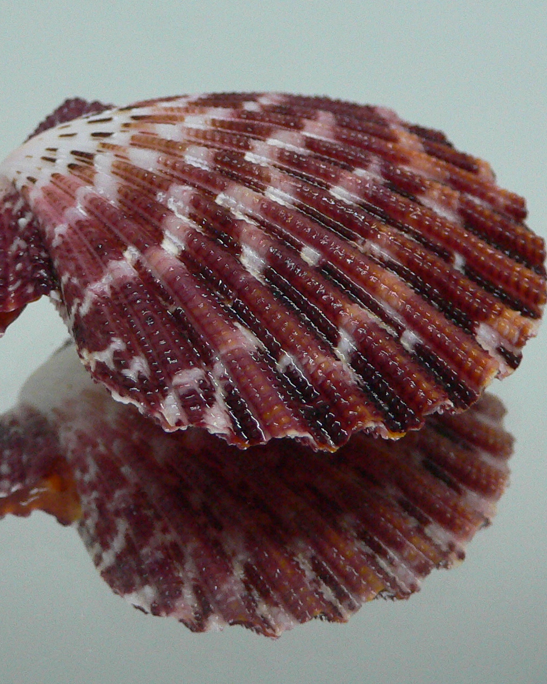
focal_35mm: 56
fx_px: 1133
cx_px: 227
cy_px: 284
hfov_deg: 27.1
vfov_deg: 33.5
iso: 200
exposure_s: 1/50
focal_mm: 4.6
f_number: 2.8
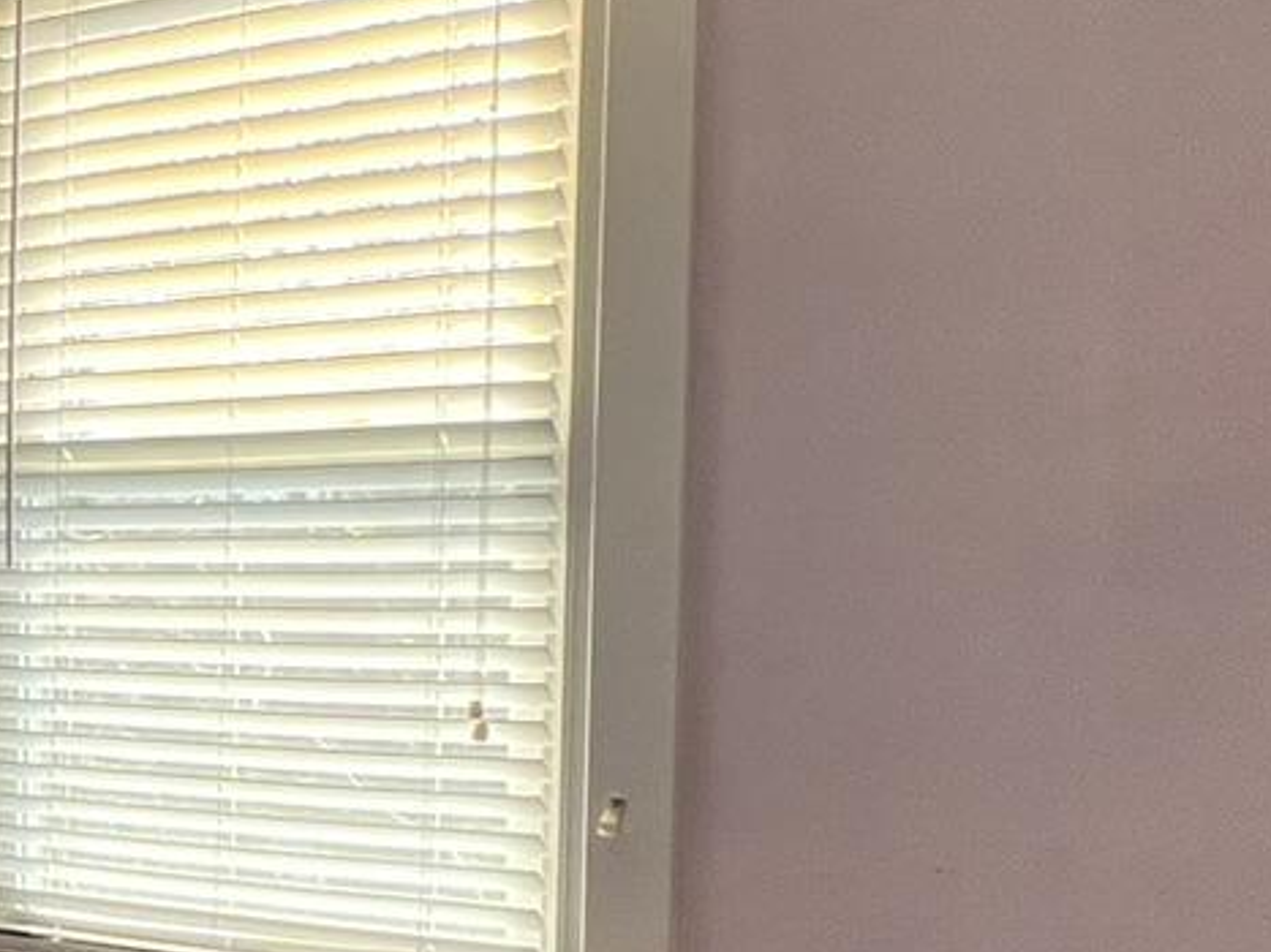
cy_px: 677
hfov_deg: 23.7
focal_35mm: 57
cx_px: -806
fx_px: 2092
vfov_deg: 25.4
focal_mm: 1.57
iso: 40
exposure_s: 1/99
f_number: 1.8
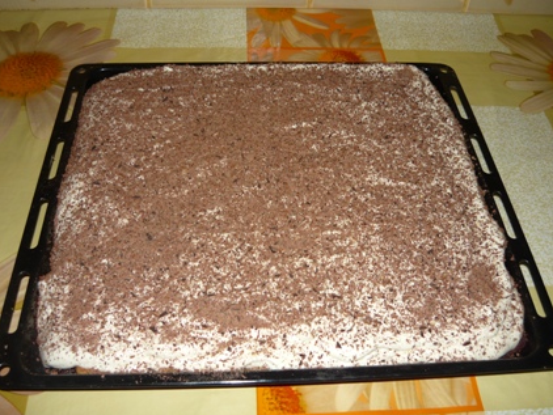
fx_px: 559
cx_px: 273
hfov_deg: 52.6
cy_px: 199
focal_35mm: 35
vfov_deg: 40.7
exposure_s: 1/30
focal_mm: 5.5
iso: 100
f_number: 2.8
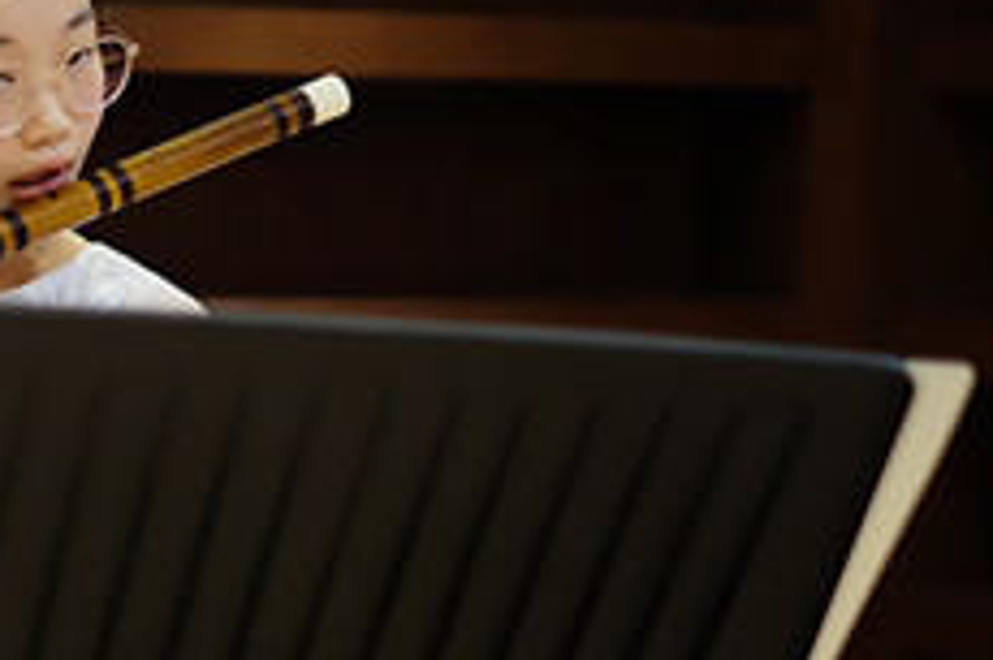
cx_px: -134
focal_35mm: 138
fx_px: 3804
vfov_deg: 9.9
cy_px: 559
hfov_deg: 14.5
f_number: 1.4
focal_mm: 35
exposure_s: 1/110
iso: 400
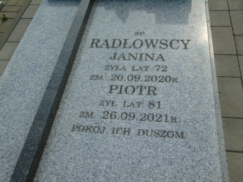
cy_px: 91
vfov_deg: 36.0
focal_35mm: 40
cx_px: 122
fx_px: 281
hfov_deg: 46.8
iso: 80
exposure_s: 1/1250
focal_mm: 7.1
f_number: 3.9
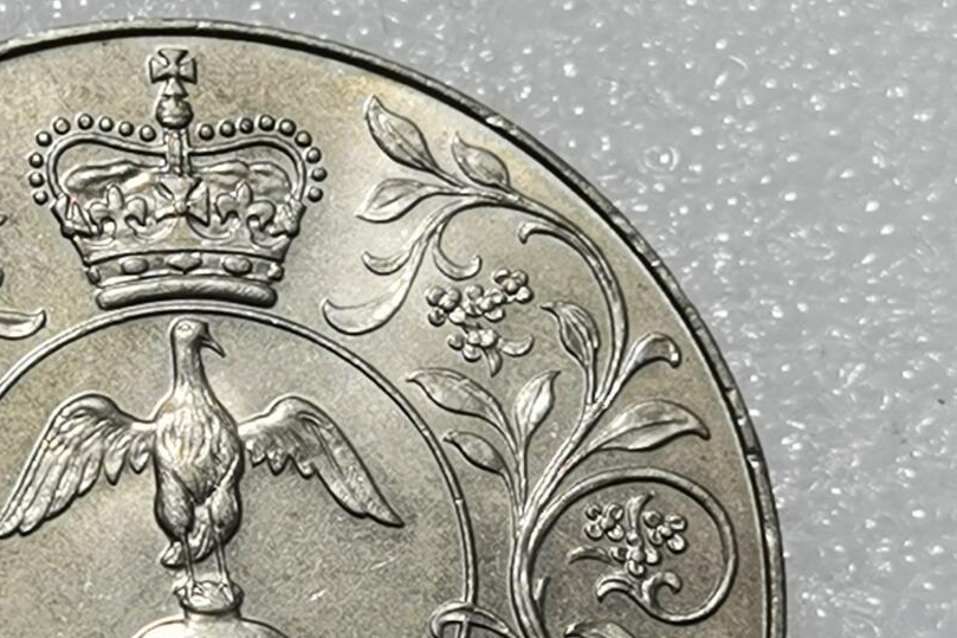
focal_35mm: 162
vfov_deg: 8.5
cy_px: 526
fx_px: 4305
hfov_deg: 12.6
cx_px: 224
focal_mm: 6.67
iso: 50
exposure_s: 1/100
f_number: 1.9
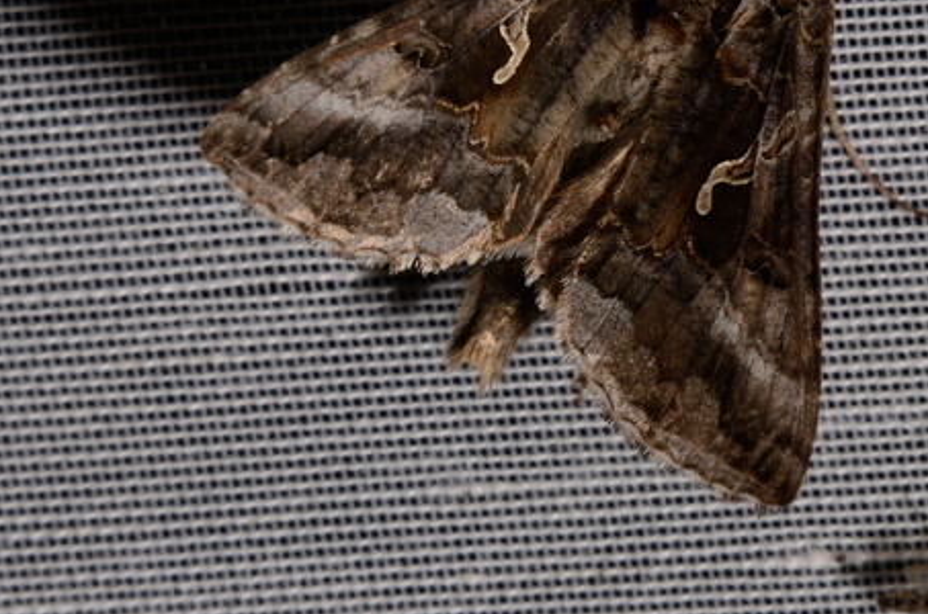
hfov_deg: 9.2
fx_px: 5733
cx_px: 707
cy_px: 106
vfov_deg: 6.1
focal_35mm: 223
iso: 100
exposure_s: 1/60
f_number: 25
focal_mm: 85
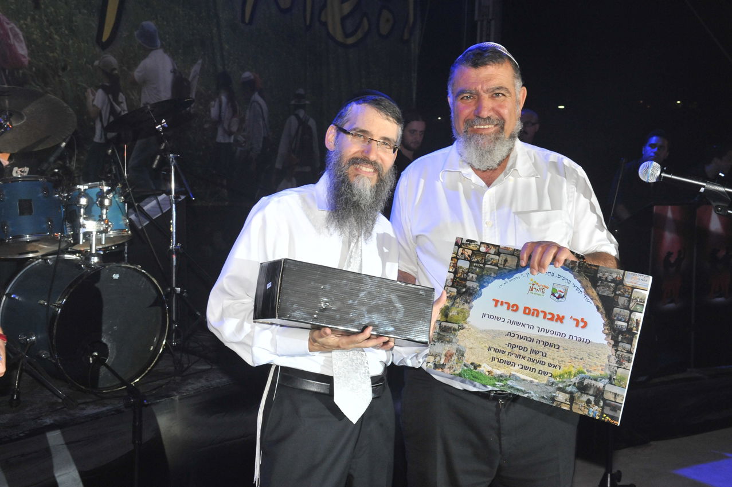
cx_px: 366
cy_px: 244
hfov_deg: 48.5
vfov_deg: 33.4
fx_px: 813
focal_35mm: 40
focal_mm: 40
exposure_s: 1/160
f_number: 9
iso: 2000
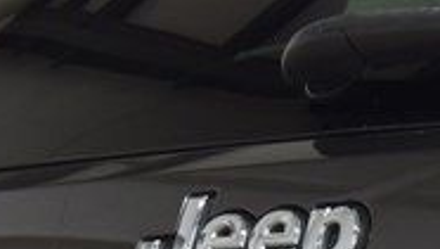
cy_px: 729
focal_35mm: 294
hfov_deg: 7.2
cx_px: 688
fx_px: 3433
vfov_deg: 4.0
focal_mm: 34
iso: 640
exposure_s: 1/15
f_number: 6.3
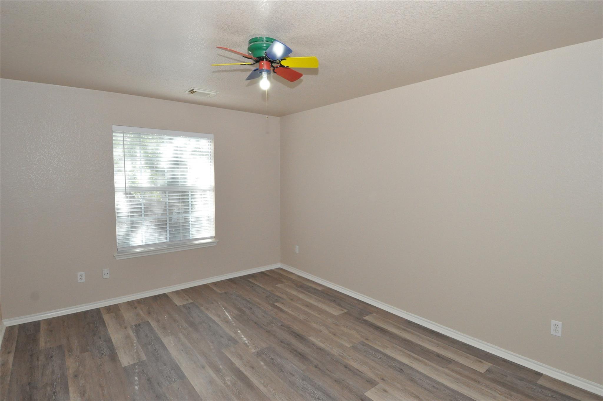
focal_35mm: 18
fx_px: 301
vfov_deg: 67.2
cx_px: 302
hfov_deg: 90.1
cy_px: 200
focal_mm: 12
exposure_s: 1/200
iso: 2000
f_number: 7.1
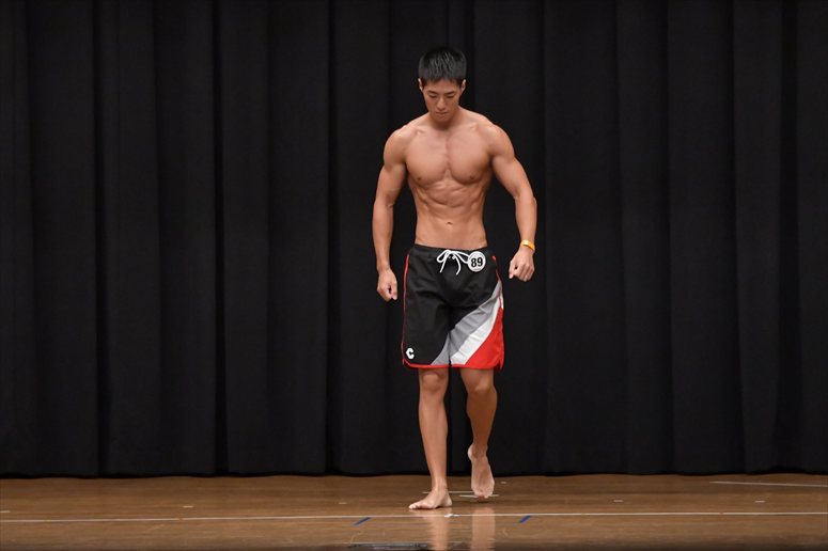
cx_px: 414
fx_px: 5517
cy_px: 276
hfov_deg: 8.6
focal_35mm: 240
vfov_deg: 5.7
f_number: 5.6
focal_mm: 160
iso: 6400
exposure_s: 1/400
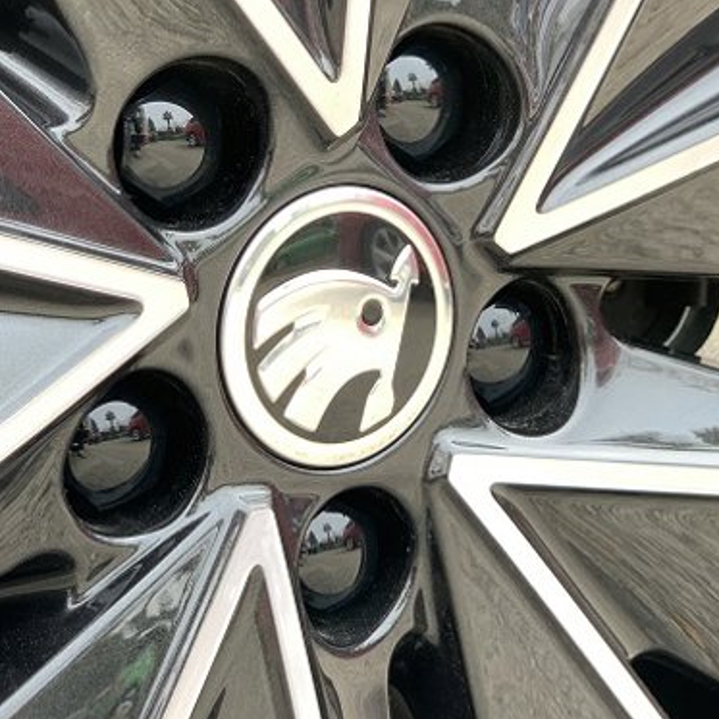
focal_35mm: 85
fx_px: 1997
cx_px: 357
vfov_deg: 20.4
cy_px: 279
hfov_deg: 20.4
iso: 16
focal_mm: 6
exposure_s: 1/122
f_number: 2.4
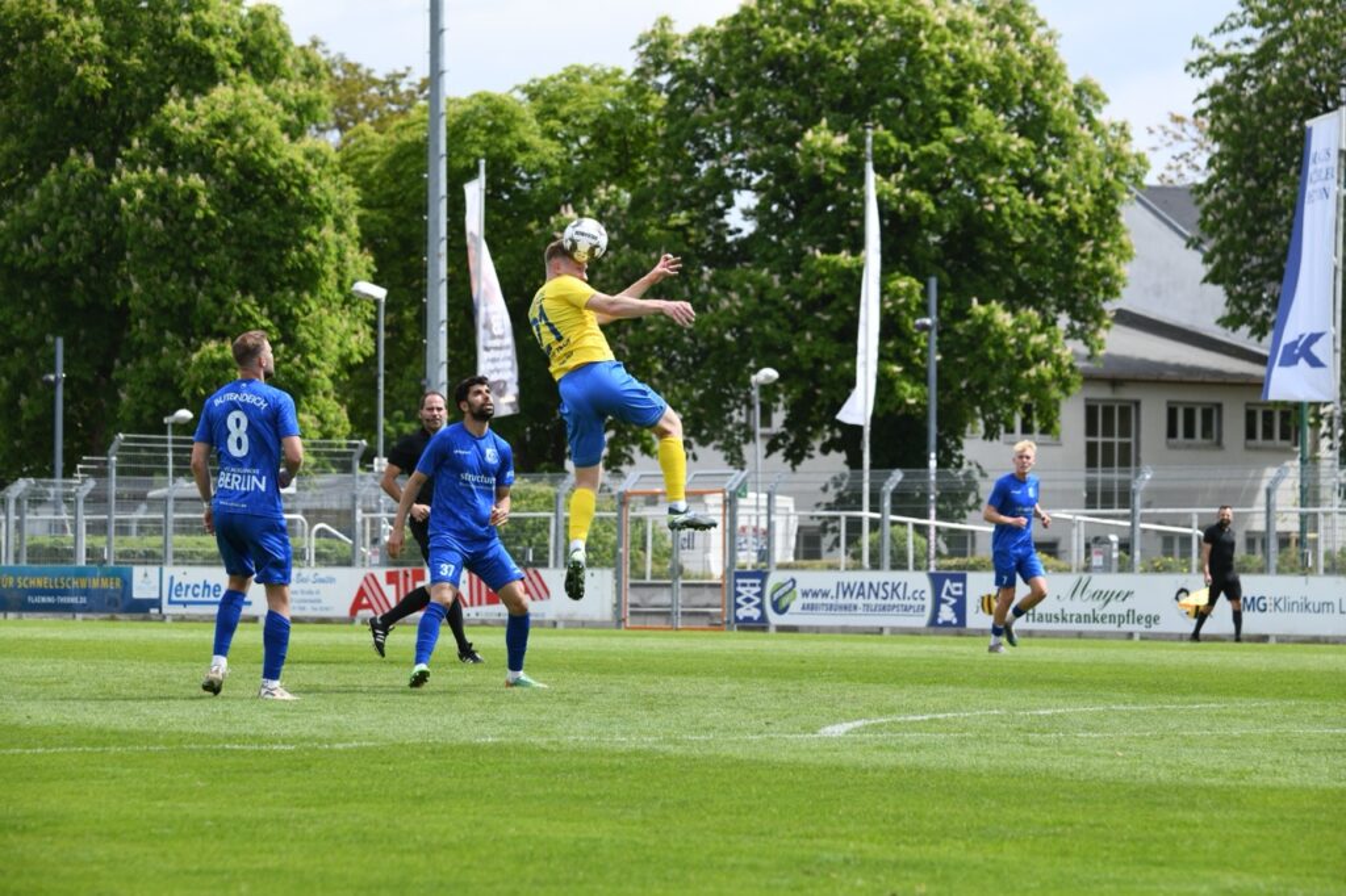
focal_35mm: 175
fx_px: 6541
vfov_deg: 7.8
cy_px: 448
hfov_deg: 11.7
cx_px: 673
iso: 1250
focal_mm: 175
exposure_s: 1/2000
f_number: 8
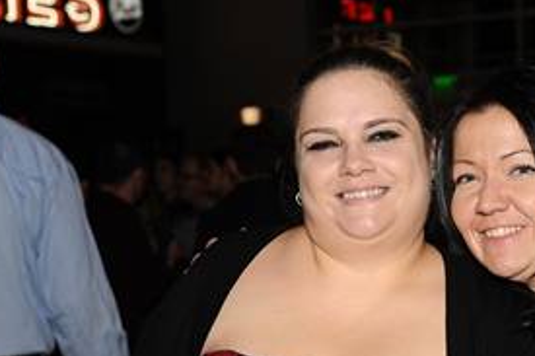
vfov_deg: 14.1
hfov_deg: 21.0
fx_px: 1426
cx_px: 416
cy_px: 290
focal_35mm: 96
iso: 800
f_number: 4.8
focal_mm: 48
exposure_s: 1/250
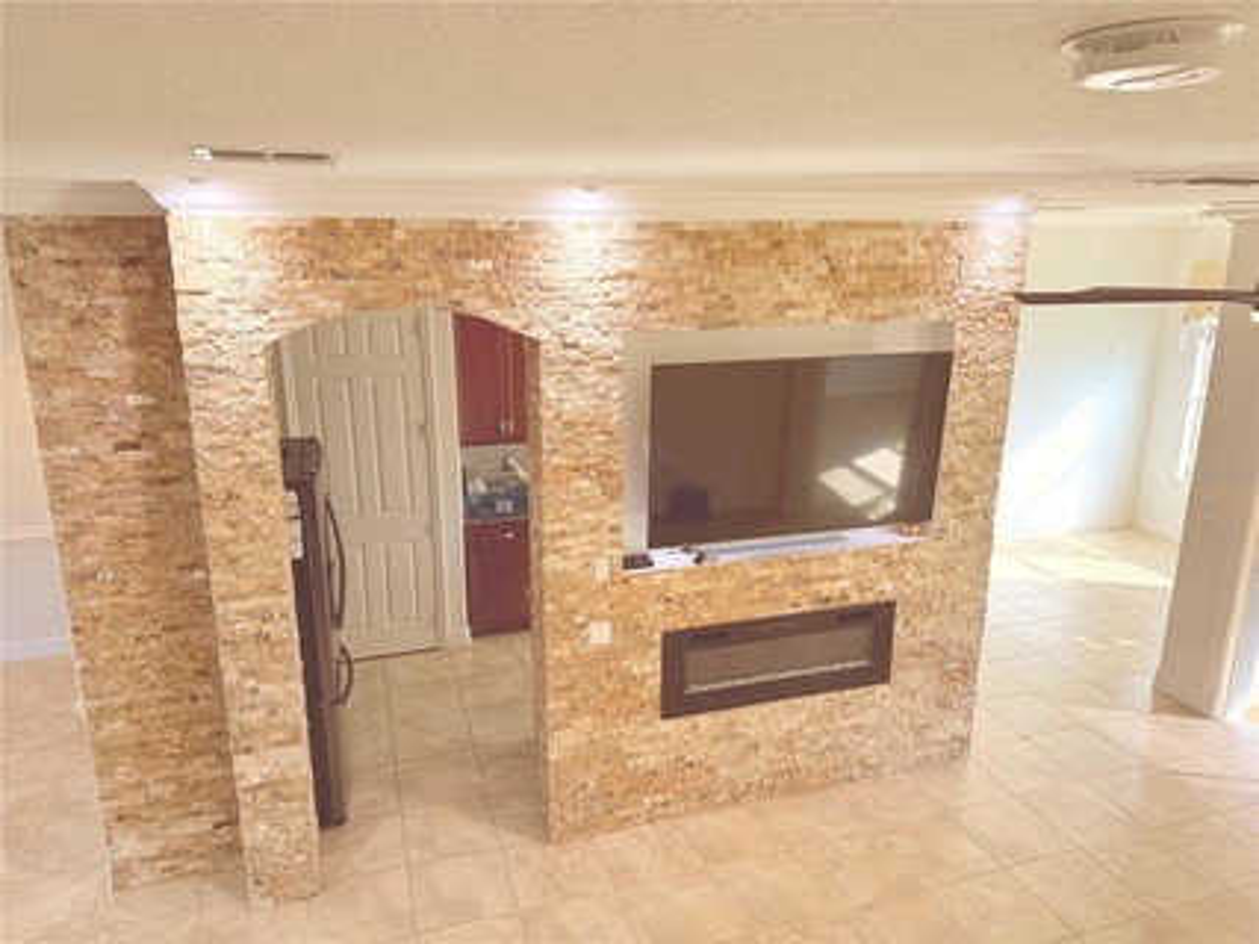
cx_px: 630
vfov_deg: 56.8
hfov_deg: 71.6
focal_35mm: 24
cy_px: 472
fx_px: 873
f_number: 1.78
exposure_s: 1/234
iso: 100
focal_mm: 6.76
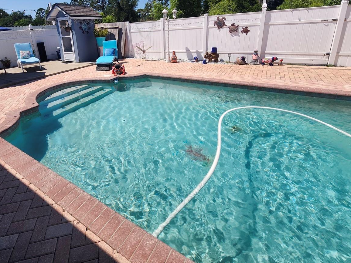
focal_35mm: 18
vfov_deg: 69.0
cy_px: 82
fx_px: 183
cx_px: 138
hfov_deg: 86.5
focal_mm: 1.74
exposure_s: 1/2568
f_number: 2.2
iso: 40
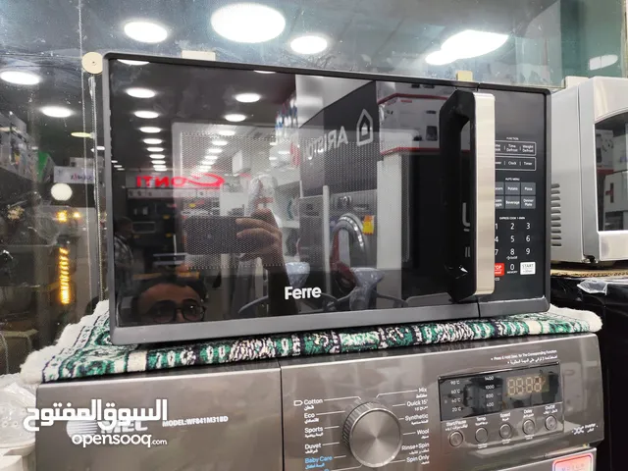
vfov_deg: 58.9
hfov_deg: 73.9
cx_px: 314
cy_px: 236
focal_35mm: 23
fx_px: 417
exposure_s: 1/100
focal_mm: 6.14
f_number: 1.65
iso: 160
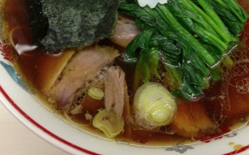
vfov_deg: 22.0
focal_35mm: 57
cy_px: 8
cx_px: 151
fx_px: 387
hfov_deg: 35.6
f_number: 2.4
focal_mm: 4.13
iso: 80
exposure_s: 1/20
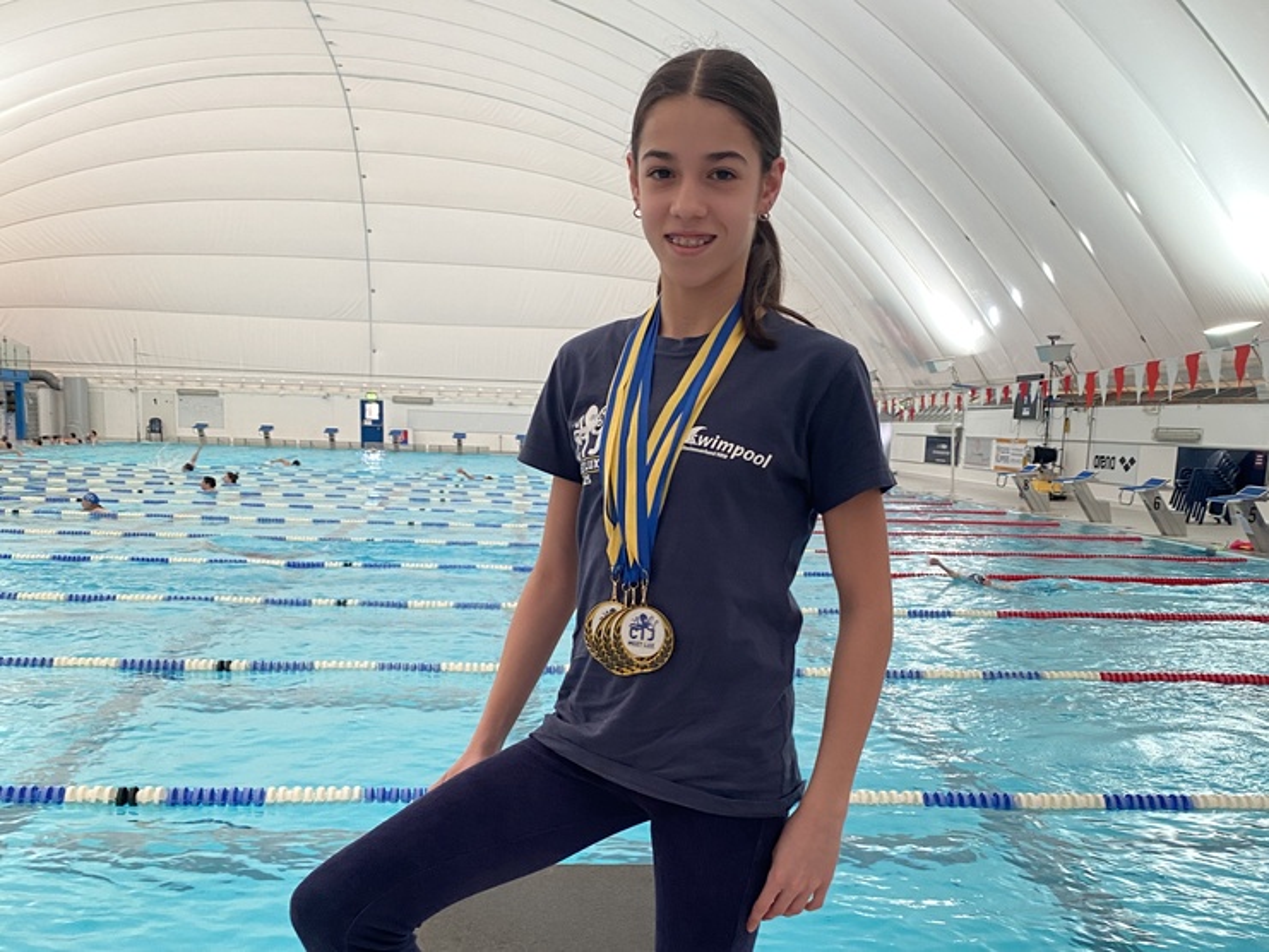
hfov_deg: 67.3
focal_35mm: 26
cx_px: 634
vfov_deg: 53.1
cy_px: 476
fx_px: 953
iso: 80
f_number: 1.8
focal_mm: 4.25
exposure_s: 1/50
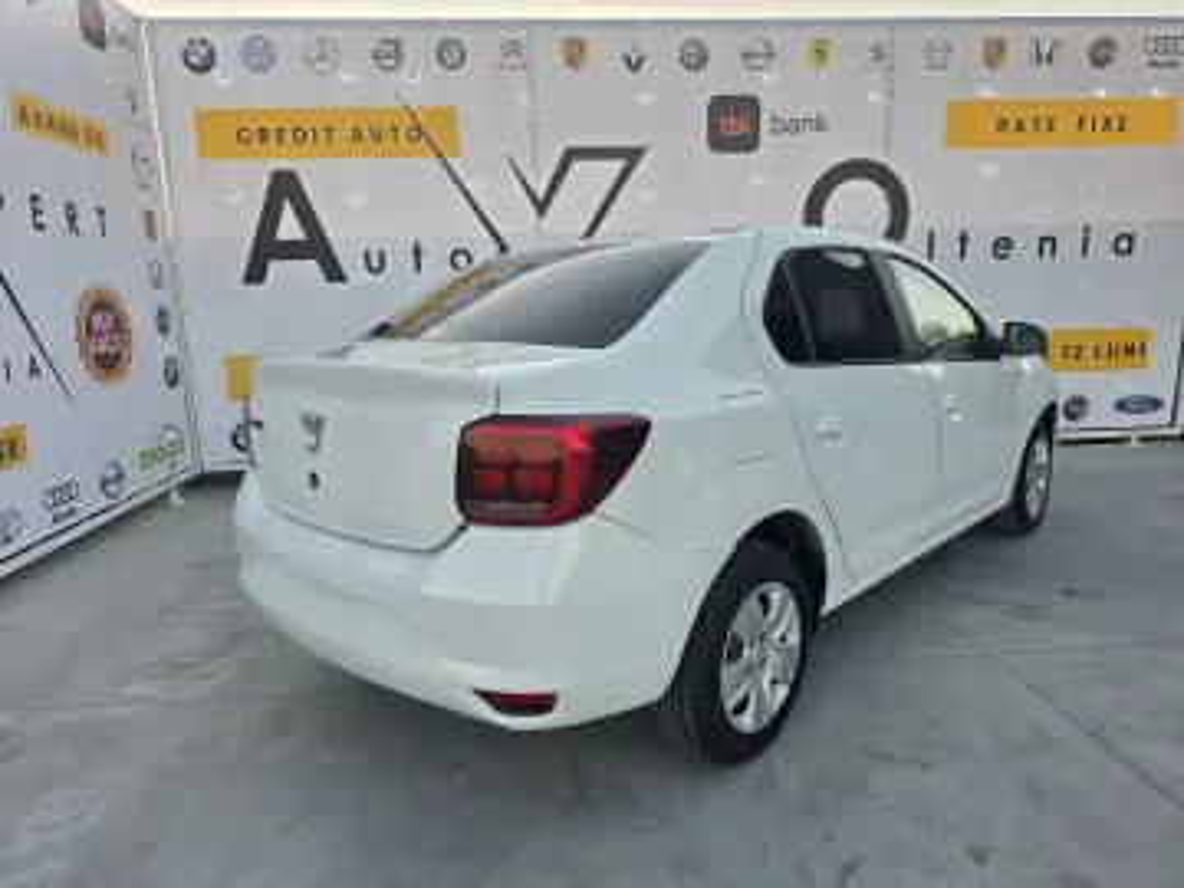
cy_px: 444
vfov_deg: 58.9
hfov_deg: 73.9
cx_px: 592
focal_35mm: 23
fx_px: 787
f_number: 1.7
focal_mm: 6.3
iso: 40
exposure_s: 1/100
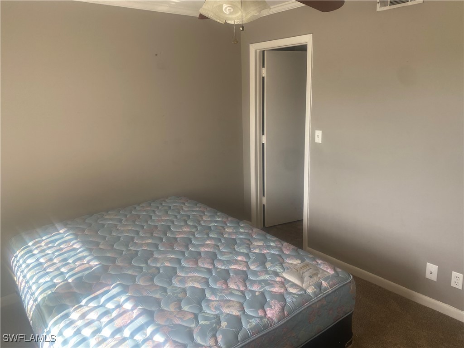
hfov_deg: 67.3
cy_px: 174
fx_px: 349
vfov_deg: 53.1
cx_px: 232
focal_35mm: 26
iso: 32
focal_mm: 4.25
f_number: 1.8
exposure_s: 1/132
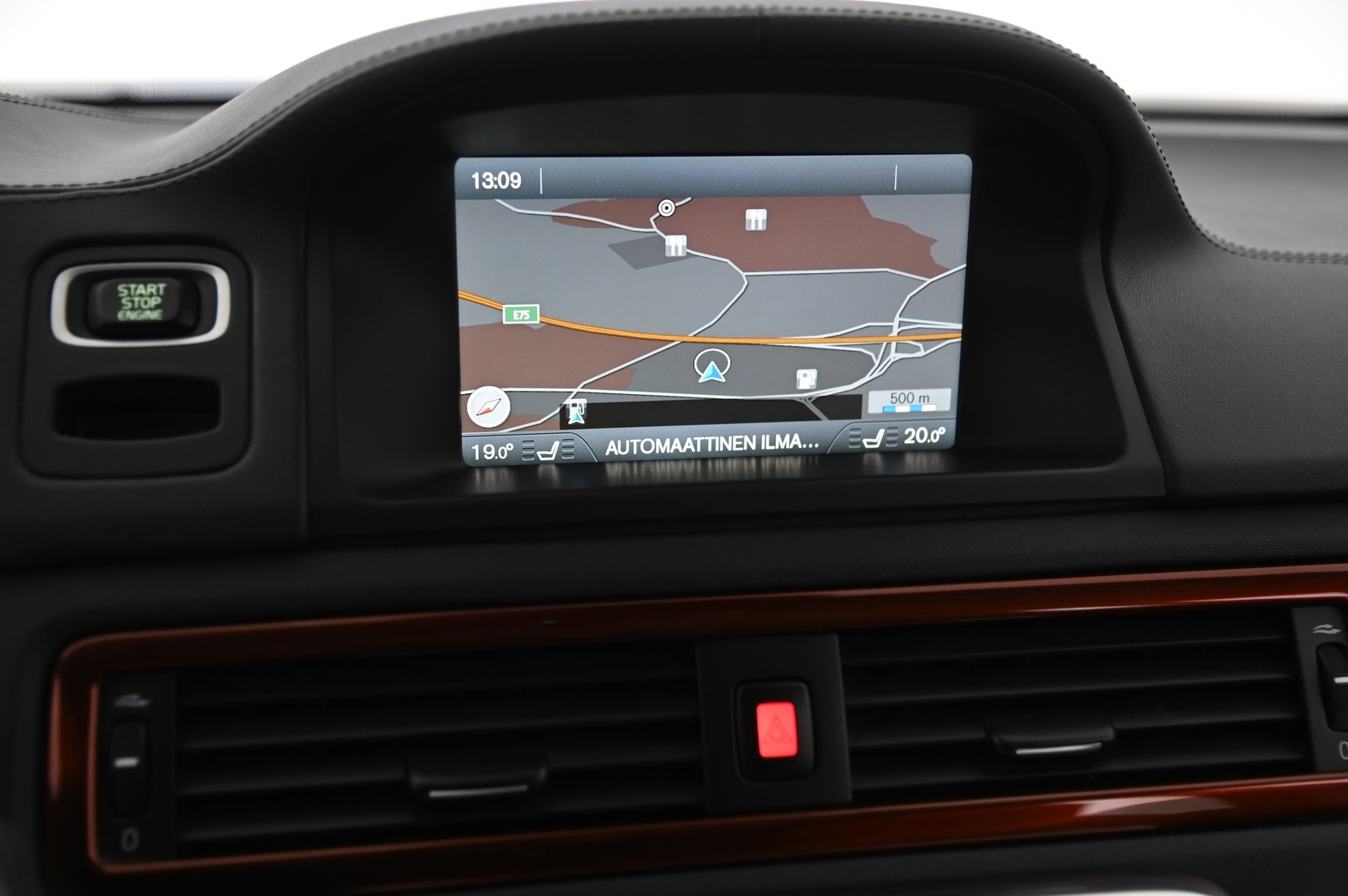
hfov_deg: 42.8
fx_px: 1721
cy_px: 448
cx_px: 674
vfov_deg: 29.2
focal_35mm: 46
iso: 2000
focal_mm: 46
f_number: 4
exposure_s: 1/40
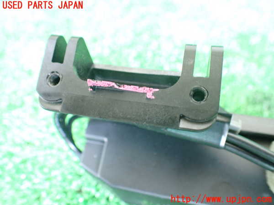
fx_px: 237
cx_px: 137
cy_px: 102
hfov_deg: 60.0
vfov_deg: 46.8
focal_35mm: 30
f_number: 2.3
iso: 1000
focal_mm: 5.4
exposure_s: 1/30
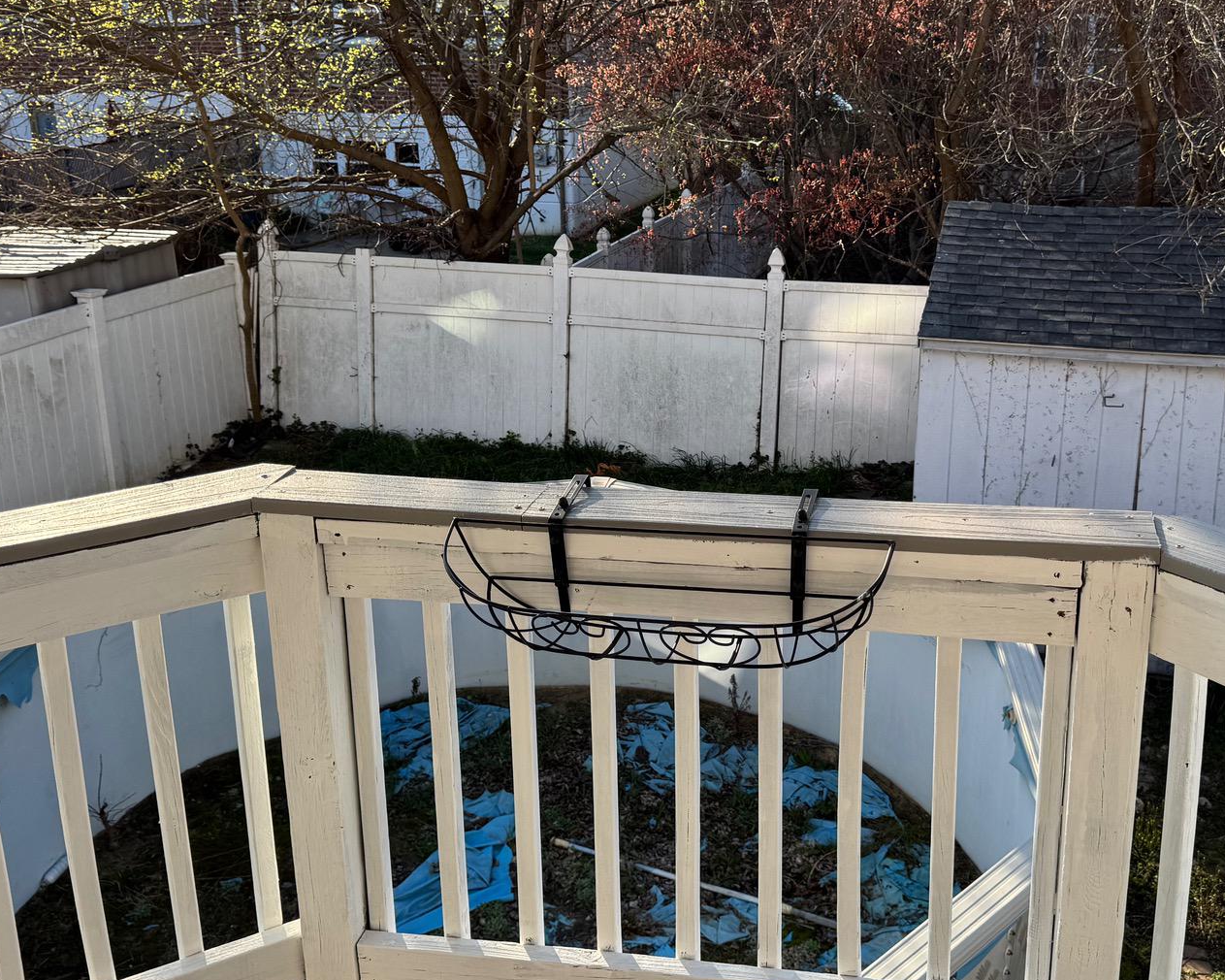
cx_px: 700
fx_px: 1377
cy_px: 459
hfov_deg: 47.8
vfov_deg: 39.1
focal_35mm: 38
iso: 80
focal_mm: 6.76
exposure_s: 1/1238
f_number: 1.78
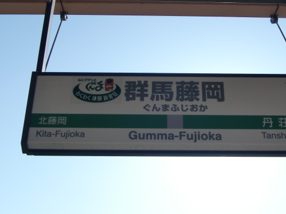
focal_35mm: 59
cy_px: 98
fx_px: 487
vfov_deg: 24.8
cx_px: 167
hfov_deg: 32.6
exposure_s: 1/160
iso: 64
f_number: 8.8
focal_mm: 8.2
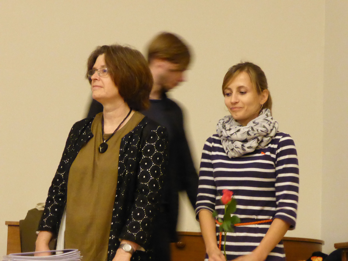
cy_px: 130
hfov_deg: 17.7
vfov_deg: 13.3
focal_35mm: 111
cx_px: 174
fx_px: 1116
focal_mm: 18.2
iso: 1600
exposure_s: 1/20
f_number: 5.3
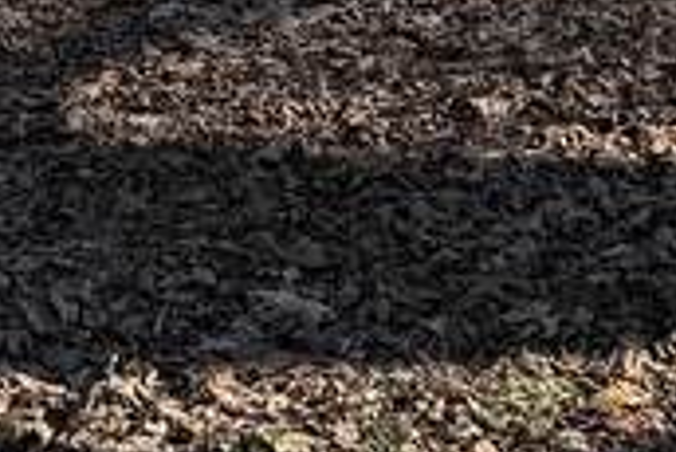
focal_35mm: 186
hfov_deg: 11.0
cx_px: 310
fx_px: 3496
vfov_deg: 6.7
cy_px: -924
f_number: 1.78
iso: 80
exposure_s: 1/2053
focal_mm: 6.76
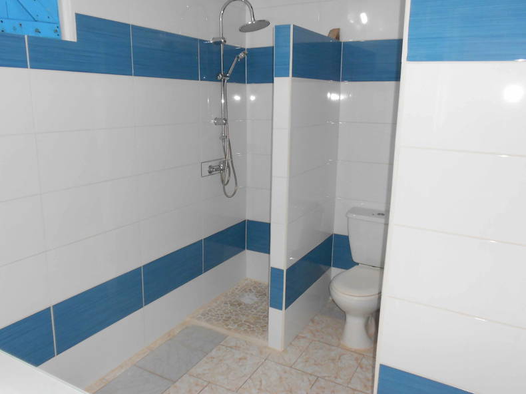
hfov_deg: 61.7
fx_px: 441
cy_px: 197
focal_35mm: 29
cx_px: 263
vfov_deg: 48.2
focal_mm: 5.1
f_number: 3.4
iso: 200
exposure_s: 1/25
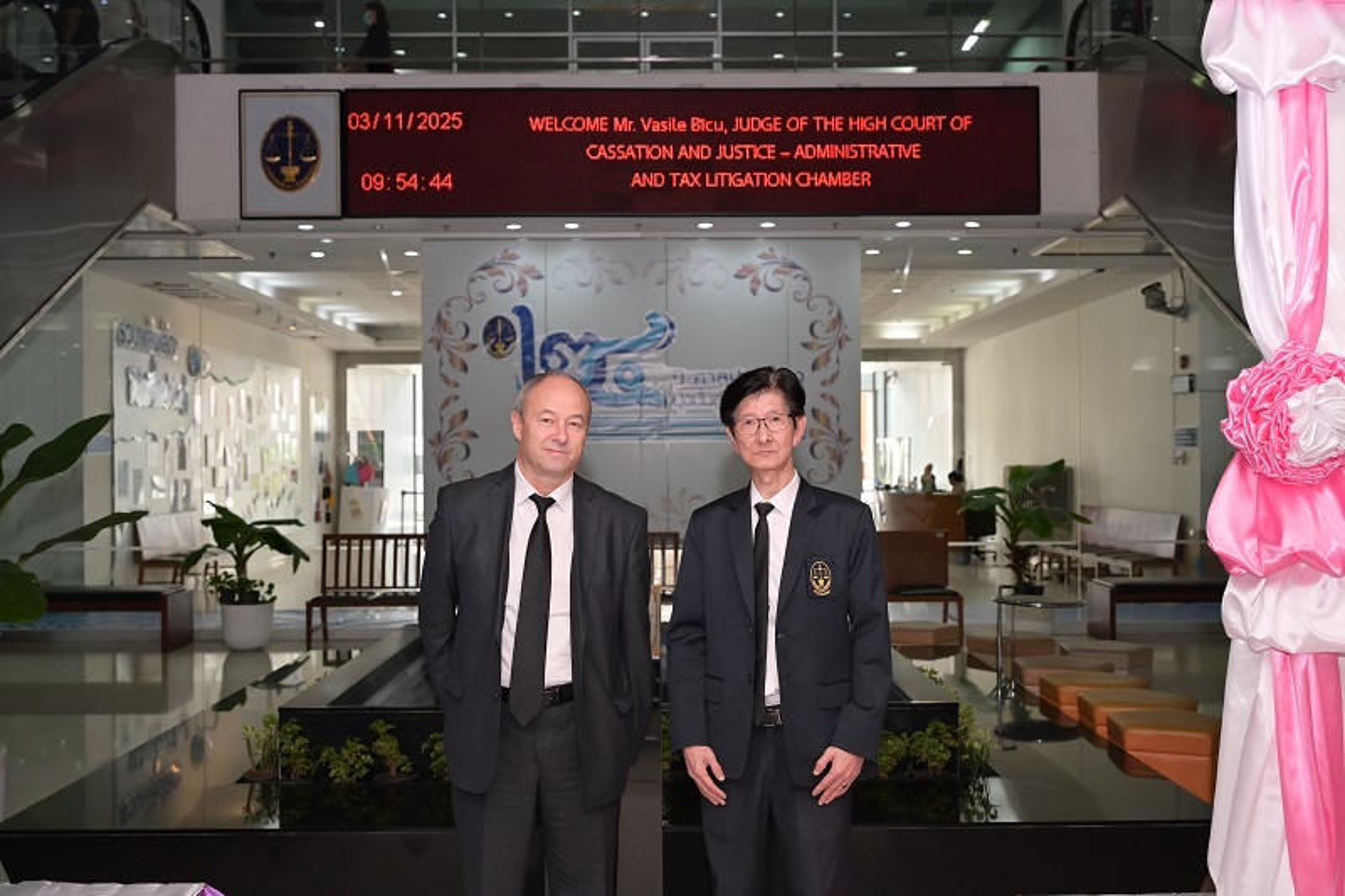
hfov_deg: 53.1
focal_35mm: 36
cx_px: 672
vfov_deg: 36.9
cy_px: 448
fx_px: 1345
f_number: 4
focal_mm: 36
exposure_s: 1/320
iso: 1250
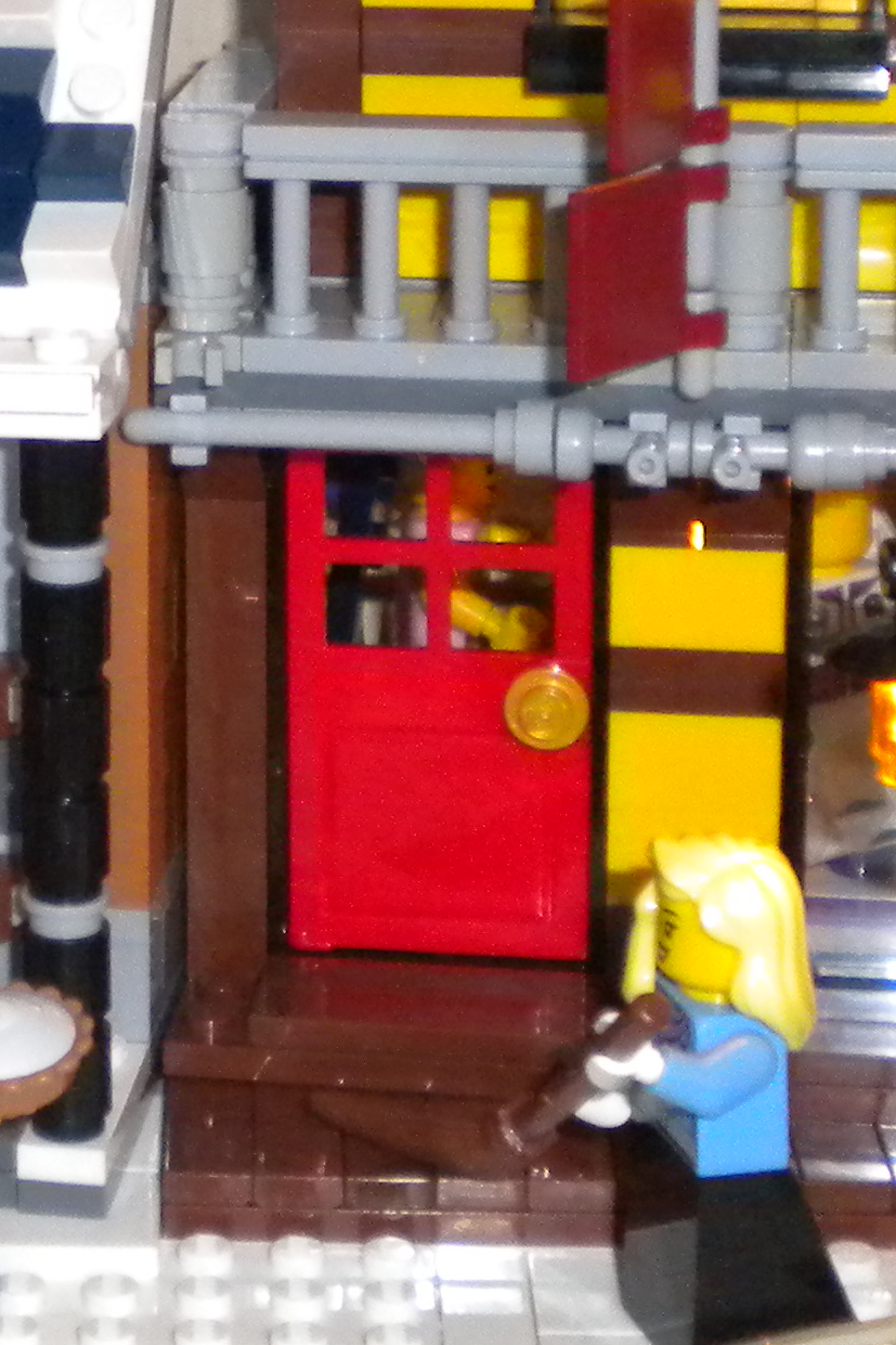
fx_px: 3995
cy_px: 181
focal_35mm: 107
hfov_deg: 12.5
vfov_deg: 18.8
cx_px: -202
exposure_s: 1/30
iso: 400
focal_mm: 6.3
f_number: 3.1
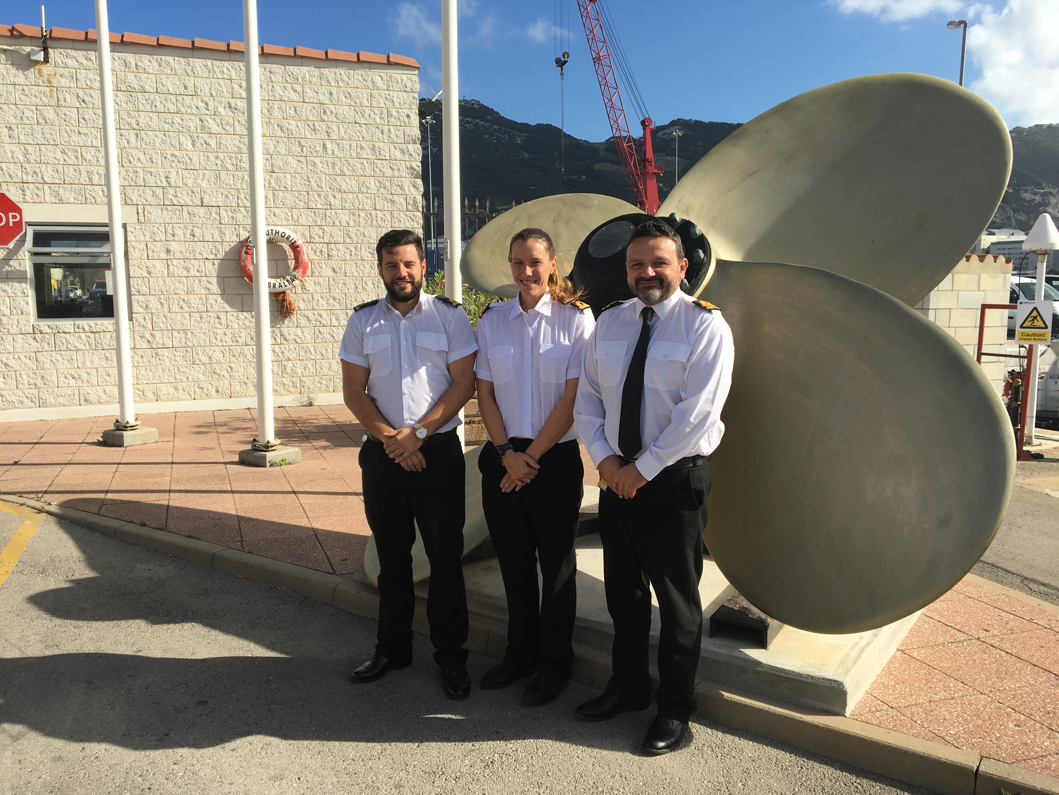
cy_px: 398
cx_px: 530
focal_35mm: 29
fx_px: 887
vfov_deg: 48.2
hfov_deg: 61.7
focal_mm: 4.15
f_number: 2.2
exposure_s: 1/1603
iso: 25
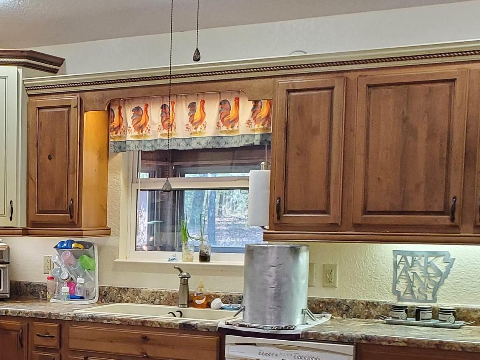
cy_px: 308
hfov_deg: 27.6
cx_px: 19
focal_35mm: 67
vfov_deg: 21.5
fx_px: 929
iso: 250
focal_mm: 4.3
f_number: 2.4
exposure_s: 1/40
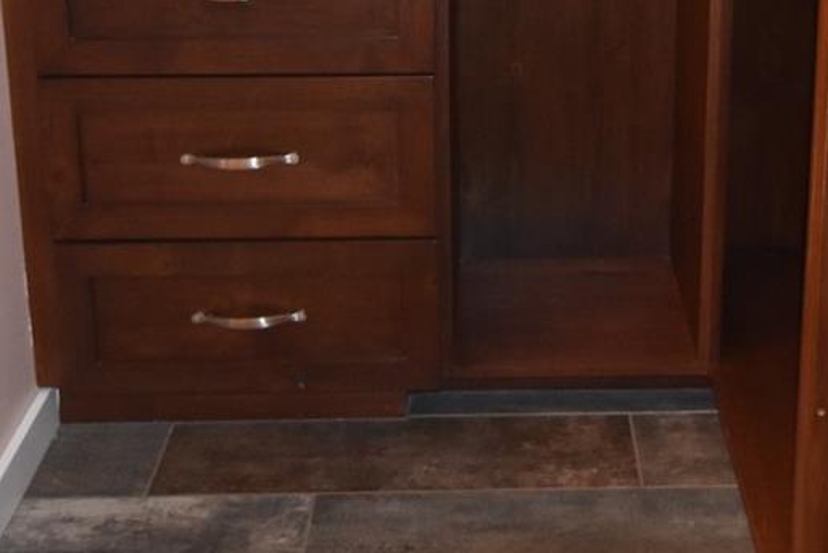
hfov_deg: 35.2
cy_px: -148
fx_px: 1288
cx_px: 565
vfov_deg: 22.0
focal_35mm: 56
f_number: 3.8
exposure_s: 1/60
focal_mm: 12
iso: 2000
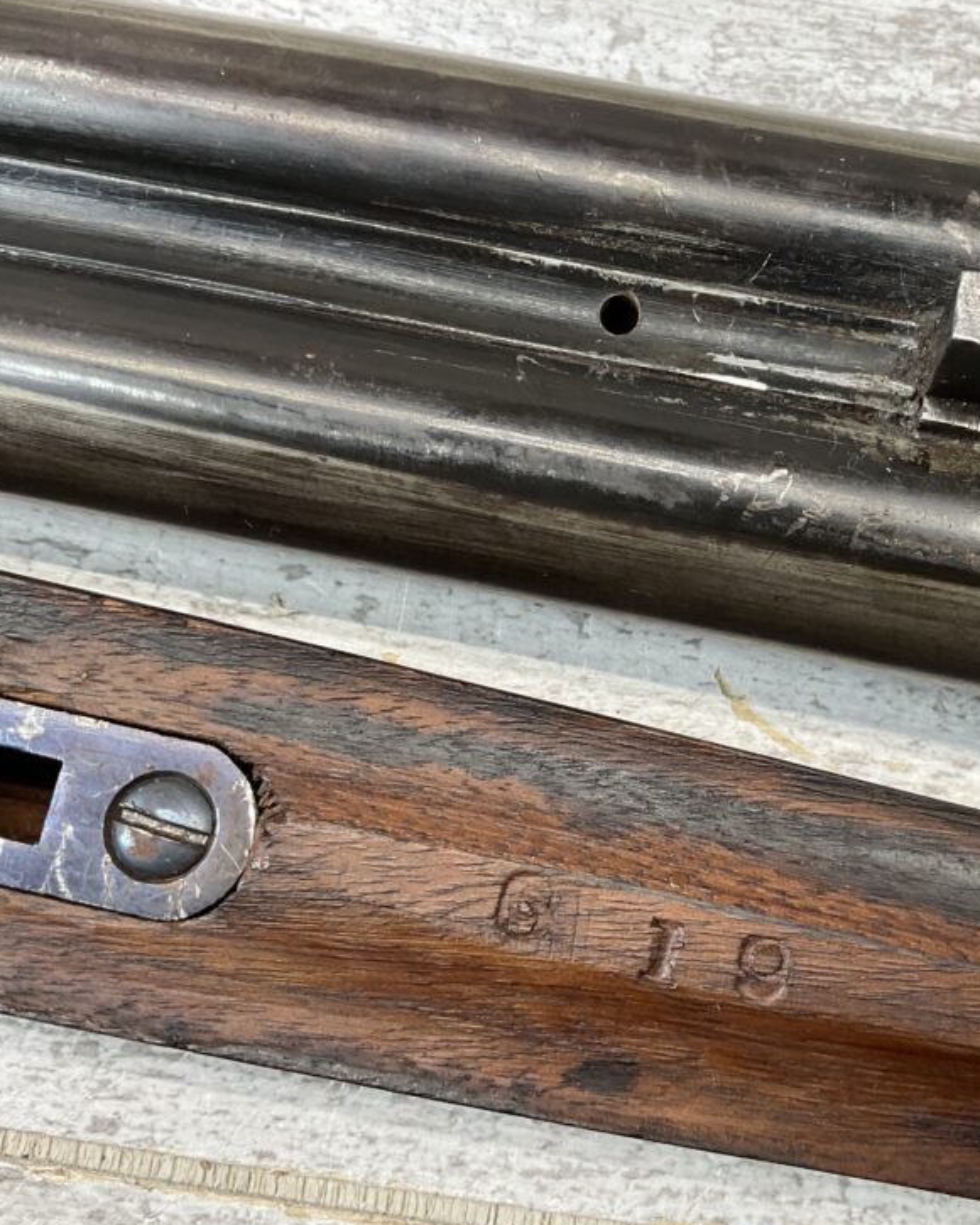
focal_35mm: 40
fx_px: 1450
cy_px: 627
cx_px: 732
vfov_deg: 45.8
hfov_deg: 36.5
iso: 64
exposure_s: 1/120
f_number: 1.8
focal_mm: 3
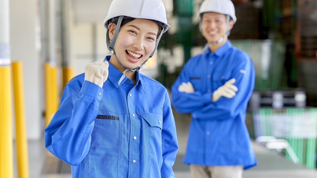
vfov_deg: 13.4
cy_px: 73
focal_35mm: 90
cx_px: 158
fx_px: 757
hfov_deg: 23.7
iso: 200
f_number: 3.5
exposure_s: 1/250
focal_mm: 85
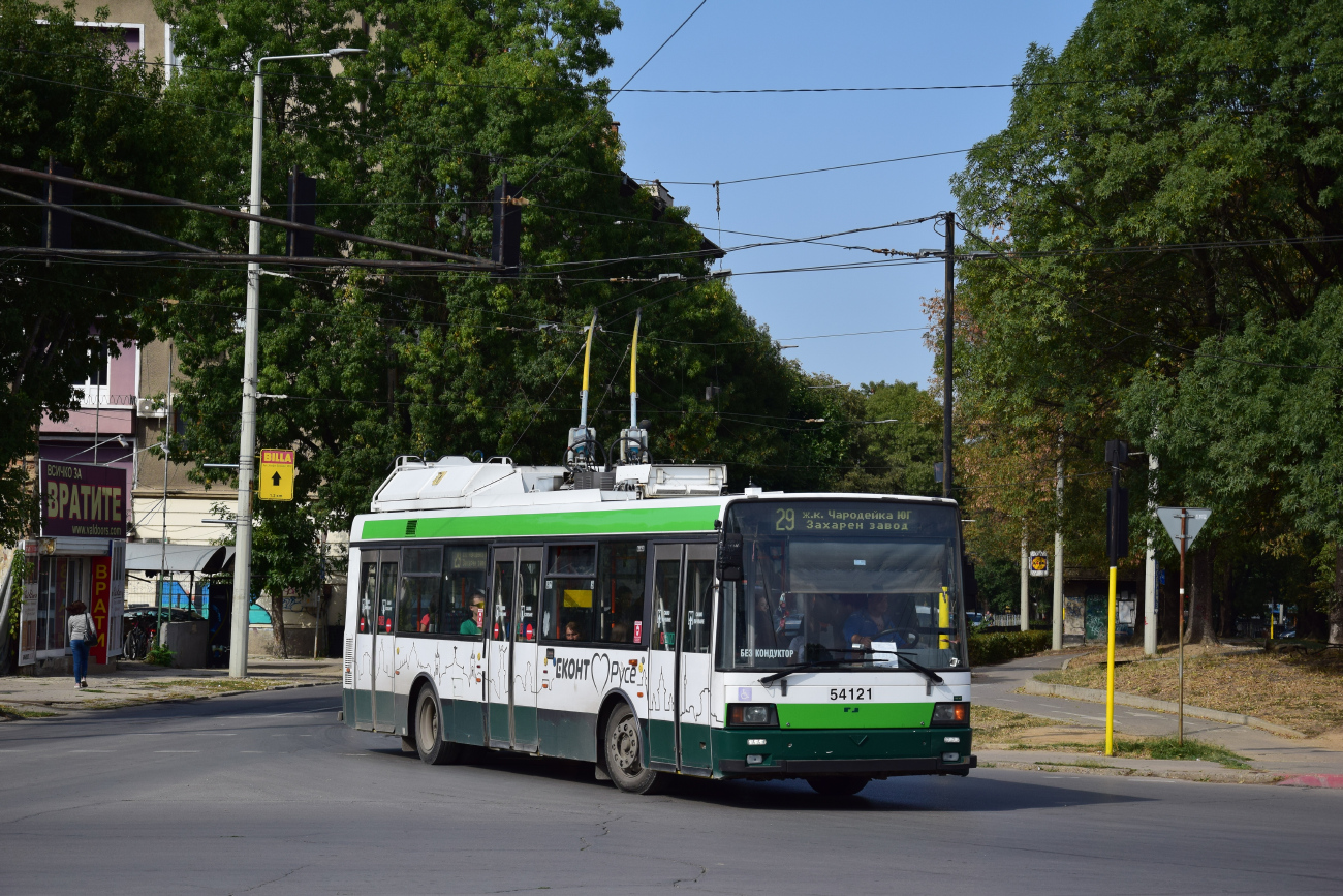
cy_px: 448
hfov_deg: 21.9
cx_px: 672
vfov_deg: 14.7
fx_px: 3470
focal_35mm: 93
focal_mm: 62
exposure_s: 1/1000
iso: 200
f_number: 6.3
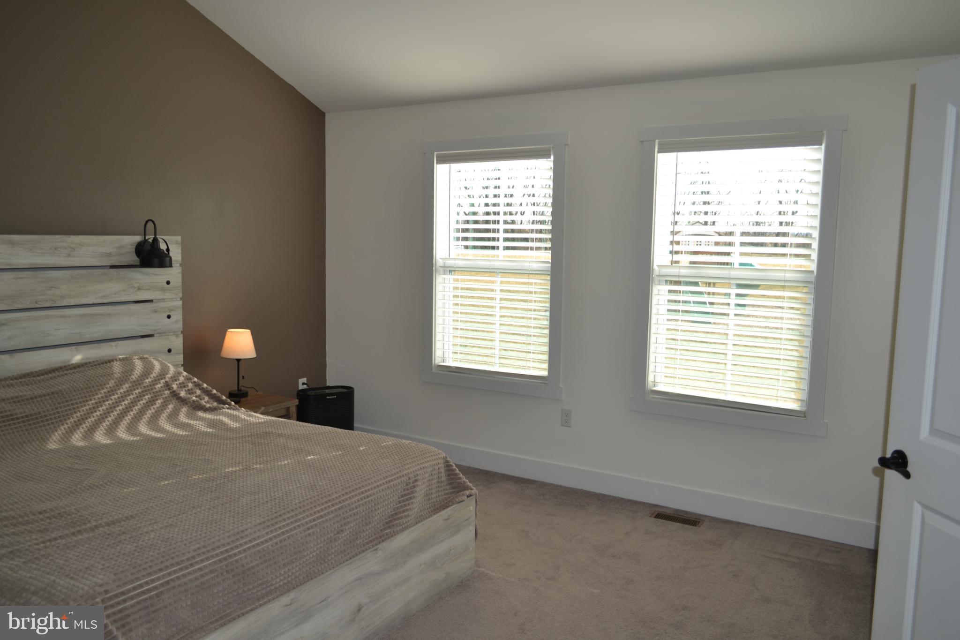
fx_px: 720
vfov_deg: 47.9
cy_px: 320
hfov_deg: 67.4
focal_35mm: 27
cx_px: 480
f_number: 4
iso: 110
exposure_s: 1/125
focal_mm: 18
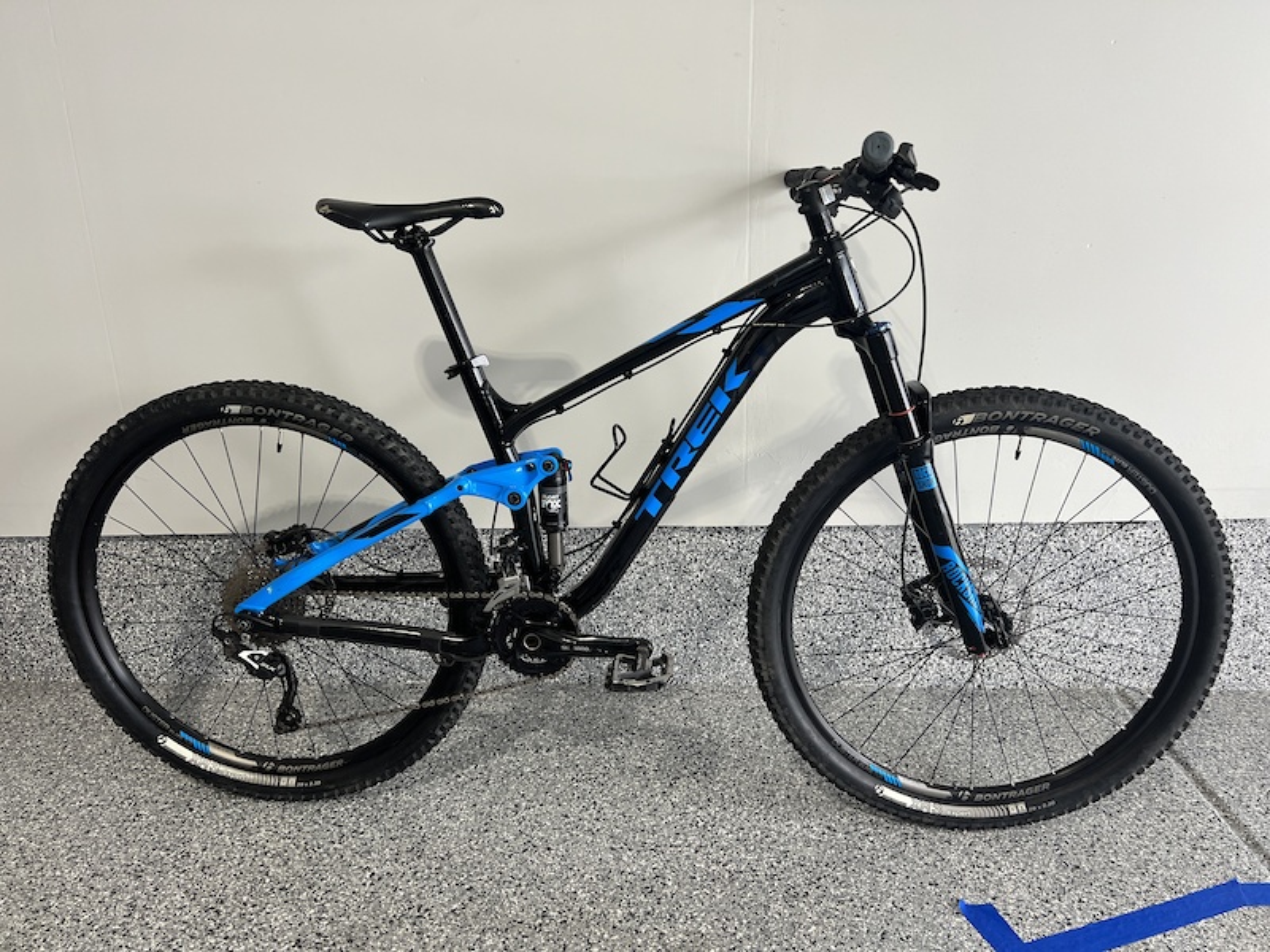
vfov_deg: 53.1
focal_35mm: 26
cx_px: 635
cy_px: 476
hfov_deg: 67.3
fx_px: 954
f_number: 1.5
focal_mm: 5.7
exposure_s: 1/120
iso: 100
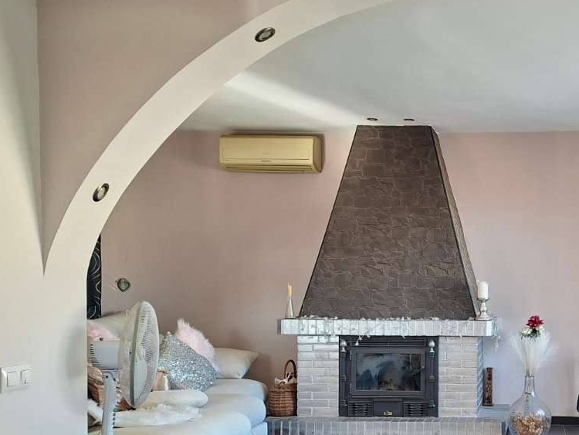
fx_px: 770
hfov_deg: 38.7
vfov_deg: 31.1
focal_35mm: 46
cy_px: 313
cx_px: 508
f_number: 1.8
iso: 200
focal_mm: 5.54
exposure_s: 1/50
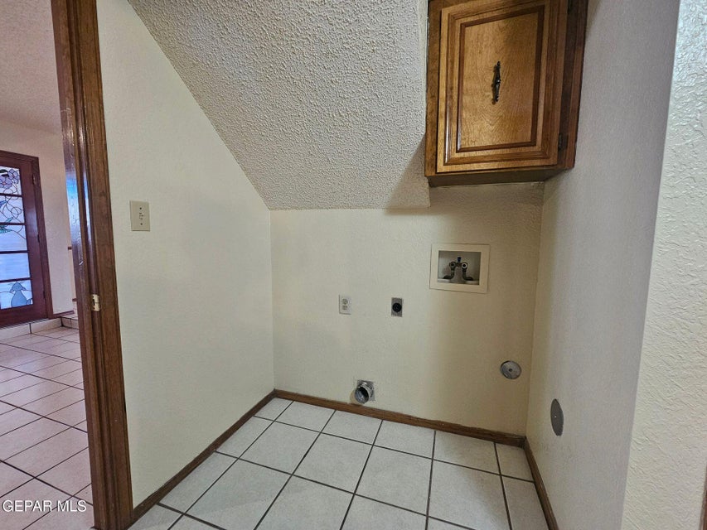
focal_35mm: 13
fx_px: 266
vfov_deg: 89.9
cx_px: 354
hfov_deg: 106.2
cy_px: 265
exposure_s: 1/40
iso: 320
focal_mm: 2.2
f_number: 2.2
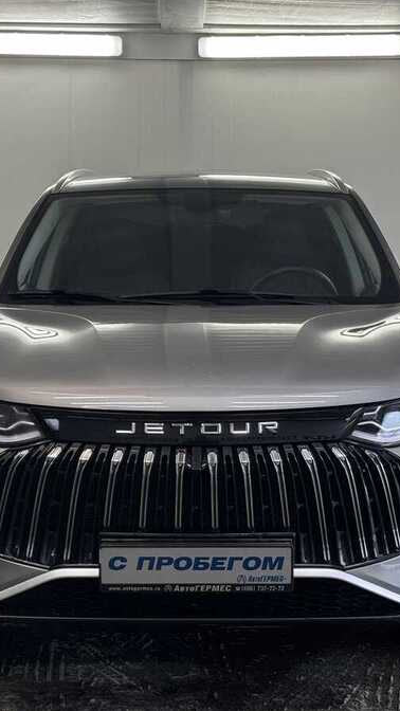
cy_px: 355
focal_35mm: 70
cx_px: 197
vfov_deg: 30.2
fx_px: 1320
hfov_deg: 17.2
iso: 50
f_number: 1.78
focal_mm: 6.76
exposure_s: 1/100
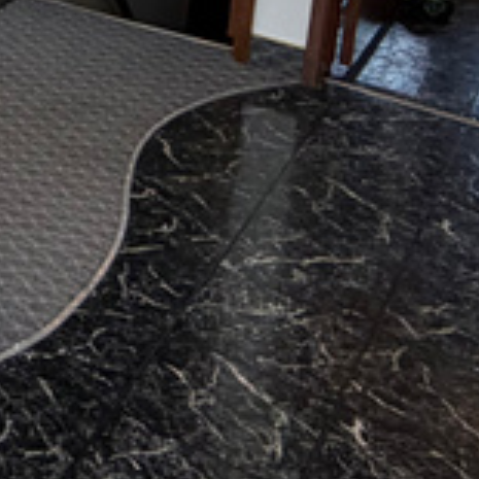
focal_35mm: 82
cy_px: -284
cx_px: -405
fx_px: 1284
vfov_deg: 18.2
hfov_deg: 17.0
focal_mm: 2.22
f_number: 2.2
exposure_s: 1/120
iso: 125
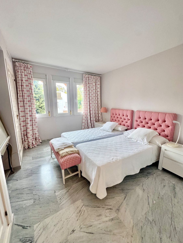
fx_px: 99
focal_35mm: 14
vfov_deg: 102.1
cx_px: 92
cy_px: 122
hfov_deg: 85.7
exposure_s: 1/100
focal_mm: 2.22
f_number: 2.2
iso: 125
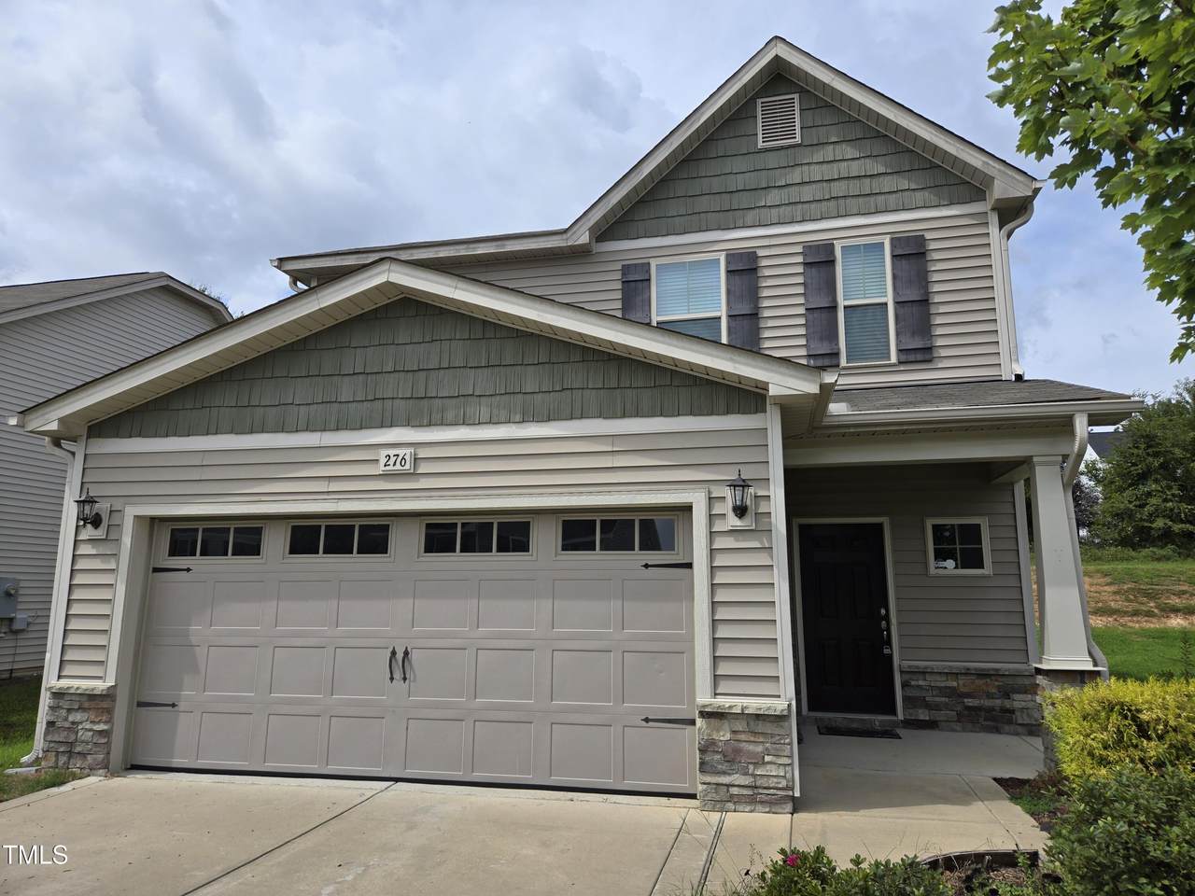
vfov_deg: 58.9
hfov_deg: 73.9
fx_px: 794
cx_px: 598
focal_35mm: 23
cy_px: 448
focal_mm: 5.4
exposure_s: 1/2259
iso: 25
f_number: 1.8
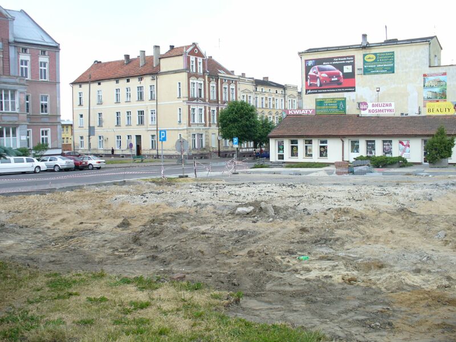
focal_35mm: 37
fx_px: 487
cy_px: 171
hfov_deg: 50.1
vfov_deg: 38.7
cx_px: 228
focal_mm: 6.1
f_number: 2.8
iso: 80
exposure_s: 1/160
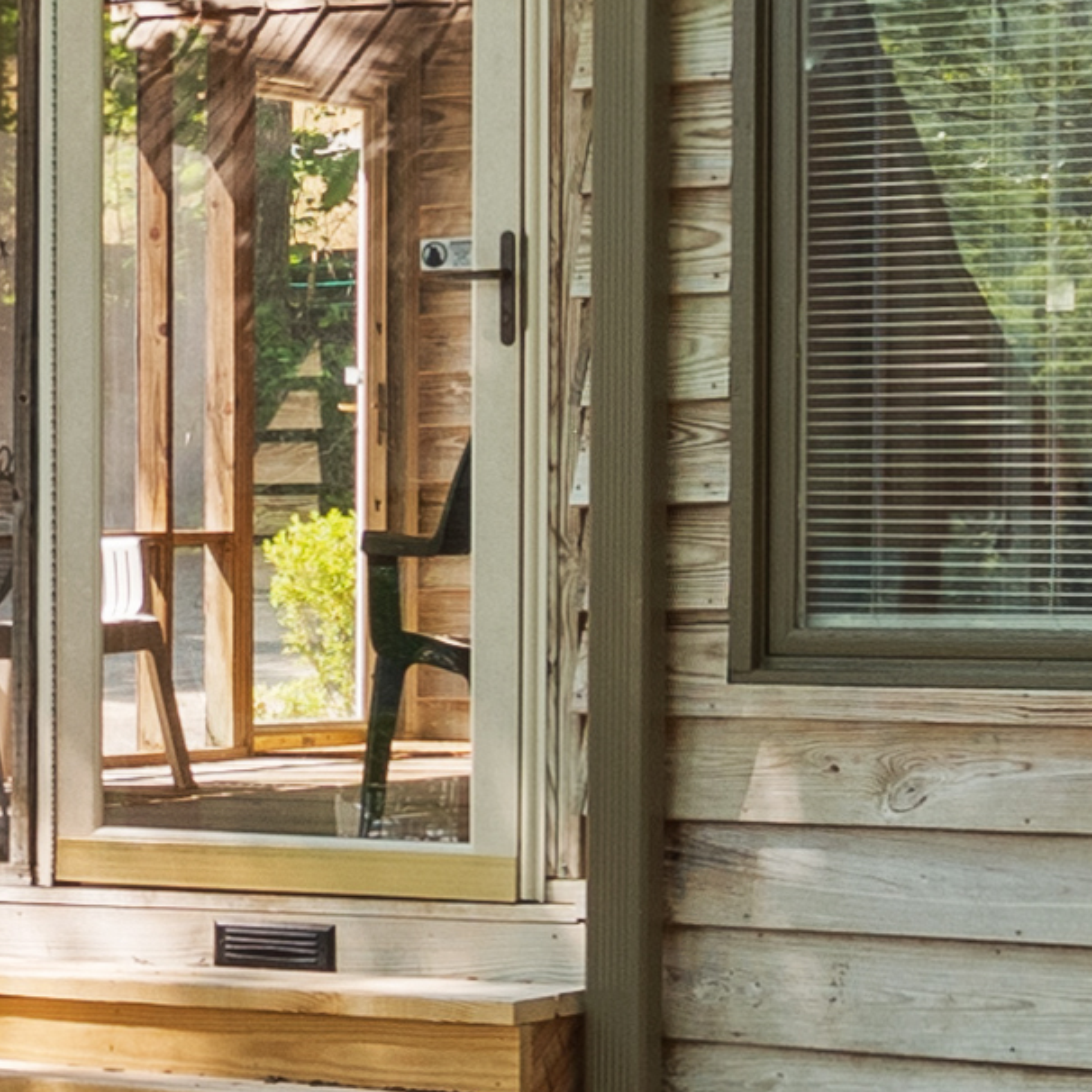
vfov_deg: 14.4
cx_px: -757
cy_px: 697
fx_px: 4319
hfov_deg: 13.2
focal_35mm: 121
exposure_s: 1/50
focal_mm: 8
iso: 200
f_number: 5.6
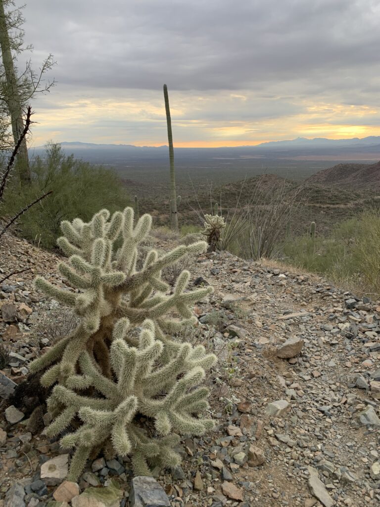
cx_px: 190
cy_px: 254
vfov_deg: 67.3
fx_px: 381
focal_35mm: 26
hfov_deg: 53.1
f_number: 1.8
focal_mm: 4.25
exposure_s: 1/306
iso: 25
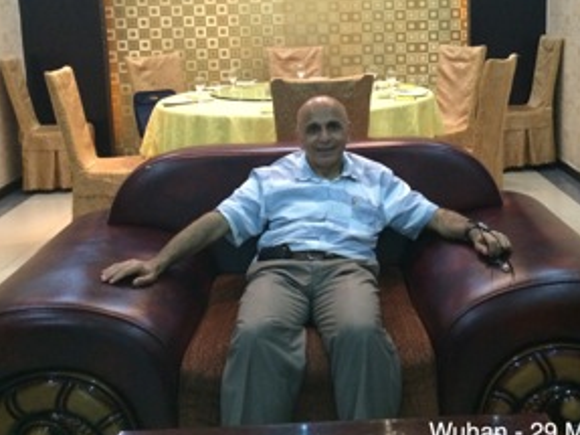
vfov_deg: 31.1
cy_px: 121
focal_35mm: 46
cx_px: 346
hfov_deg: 41.1
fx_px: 770
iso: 320
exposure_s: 1/20
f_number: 2.2
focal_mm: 4.12
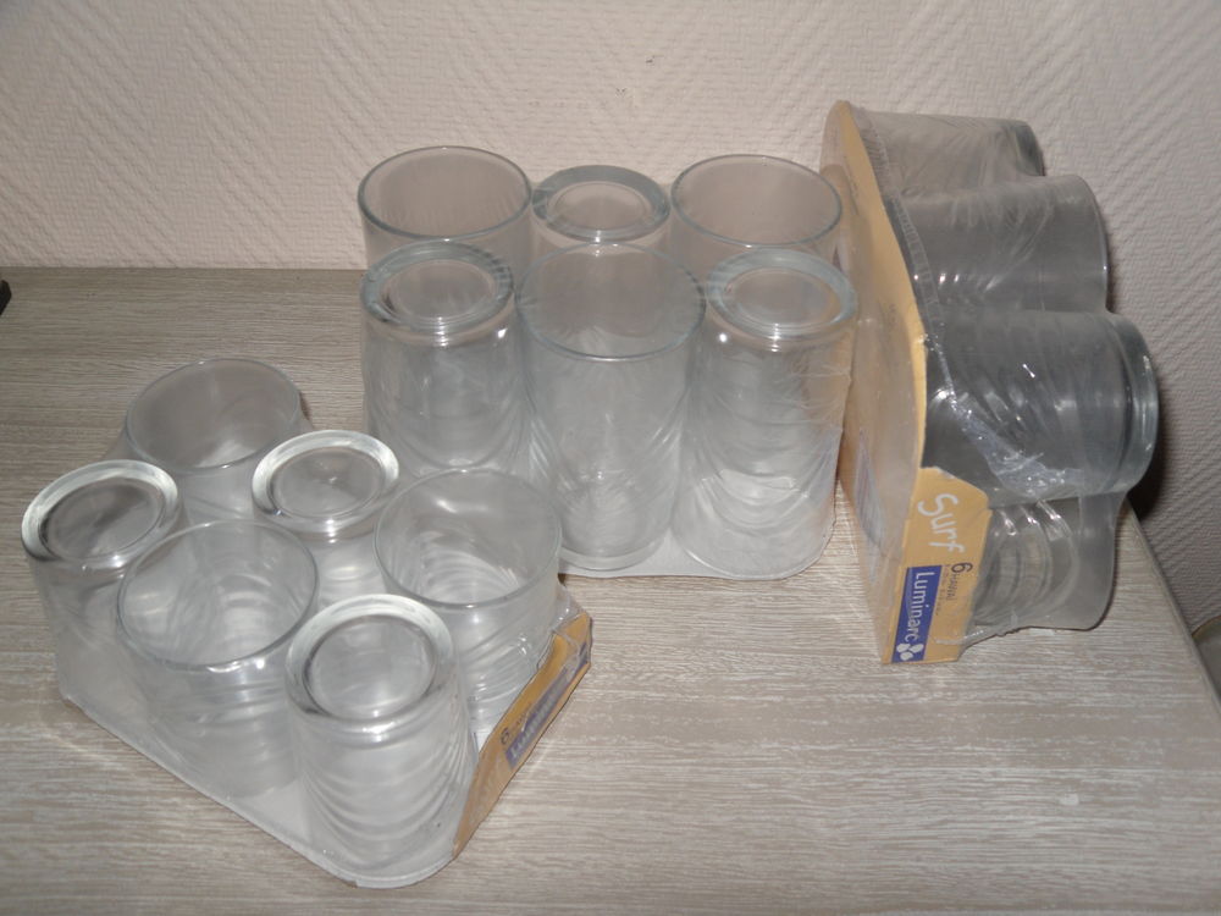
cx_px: 610
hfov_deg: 52.6
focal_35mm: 35
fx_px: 1235
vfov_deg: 40.7
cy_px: 458
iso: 80
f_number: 3.5
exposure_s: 1/45
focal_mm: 6.3
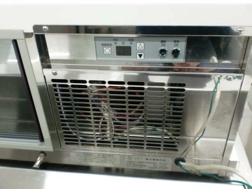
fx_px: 255
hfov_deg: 52.6
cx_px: 126
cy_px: 94
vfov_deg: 40.7
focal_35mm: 35
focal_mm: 6.3
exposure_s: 1/60
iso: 320
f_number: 3.1
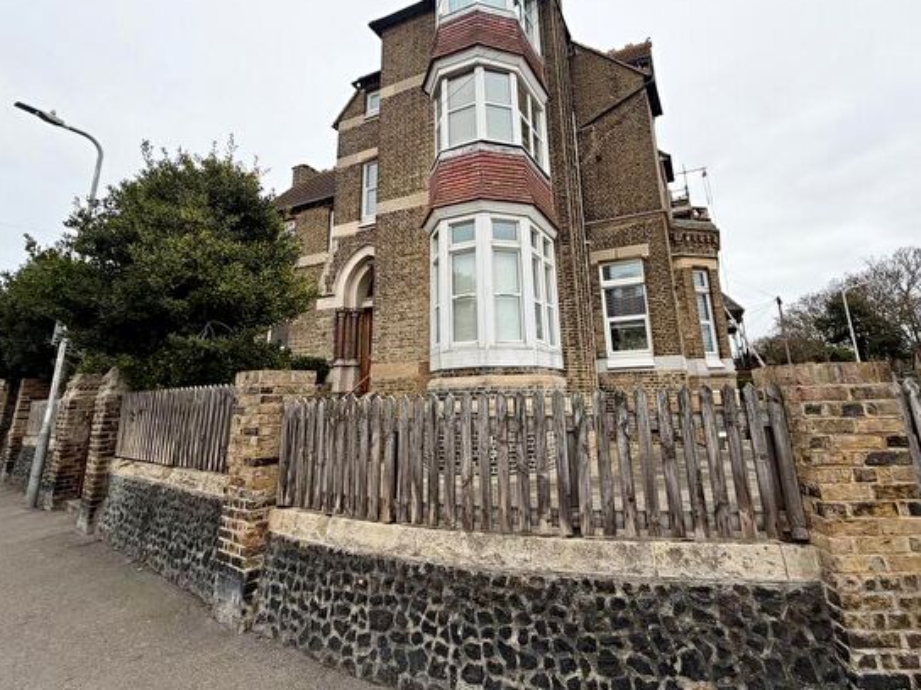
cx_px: 486
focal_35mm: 18
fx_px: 479
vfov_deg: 70.7
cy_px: 270
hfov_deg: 87.7
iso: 50
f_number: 2.2
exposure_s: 1/379
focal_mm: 2.22
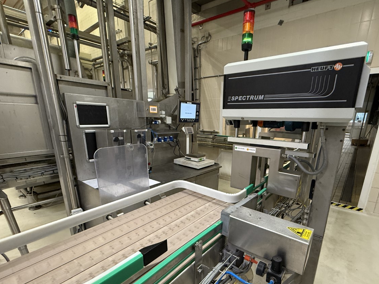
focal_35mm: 18
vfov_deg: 70.7
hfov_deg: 87.4
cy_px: 174
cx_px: 210
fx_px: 197
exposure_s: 1/50
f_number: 2.2
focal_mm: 2.22
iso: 400
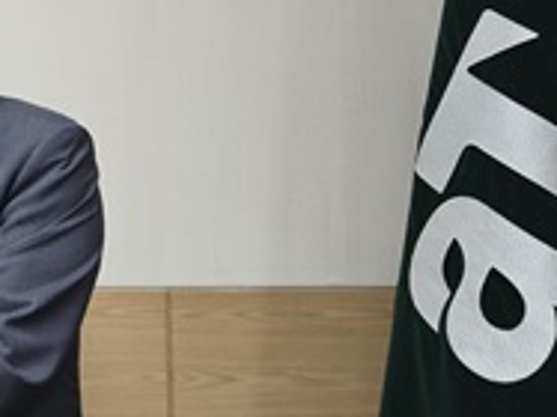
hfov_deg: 20.1
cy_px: 19
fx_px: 1383
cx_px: -244
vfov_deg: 16.8
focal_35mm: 86
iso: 125
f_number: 1.8
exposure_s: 1/120
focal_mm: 5.4
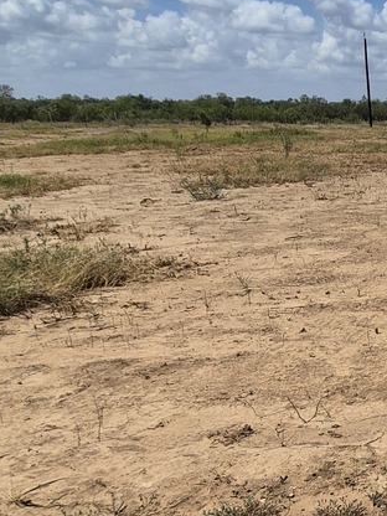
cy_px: 357
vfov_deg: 41.4
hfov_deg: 24.2
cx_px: 600
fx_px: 671
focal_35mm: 45
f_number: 2.2
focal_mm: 1.74
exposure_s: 1/3648
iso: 50
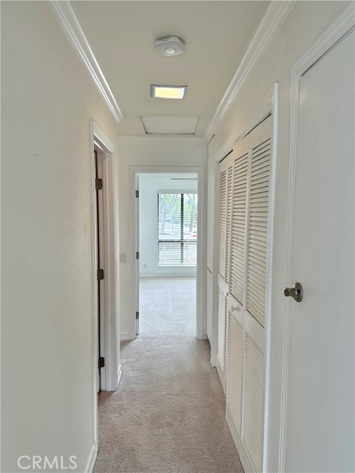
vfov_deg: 71.6
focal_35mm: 24
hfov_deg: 56.8
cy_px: 236
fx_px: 328
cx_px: 178
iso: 80
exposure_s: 1/164
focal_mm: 6.86
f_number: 1.78
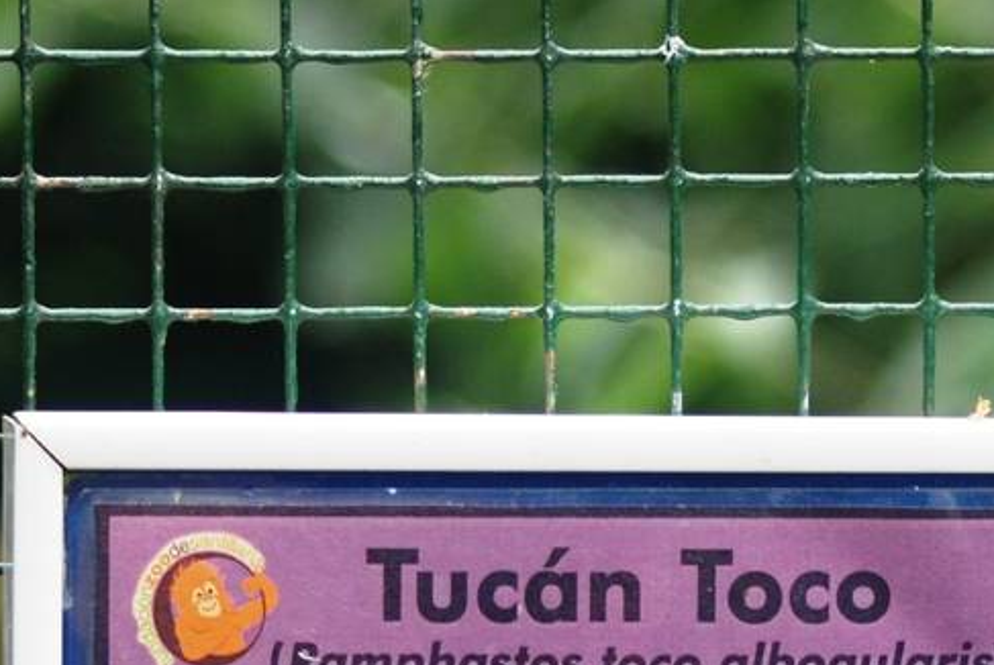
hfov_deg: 6.0
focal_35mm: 345
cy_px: 823
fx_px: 9537
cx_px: 706
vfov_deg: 4.0
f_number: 4
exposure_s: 1/250
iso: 200
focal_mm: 70
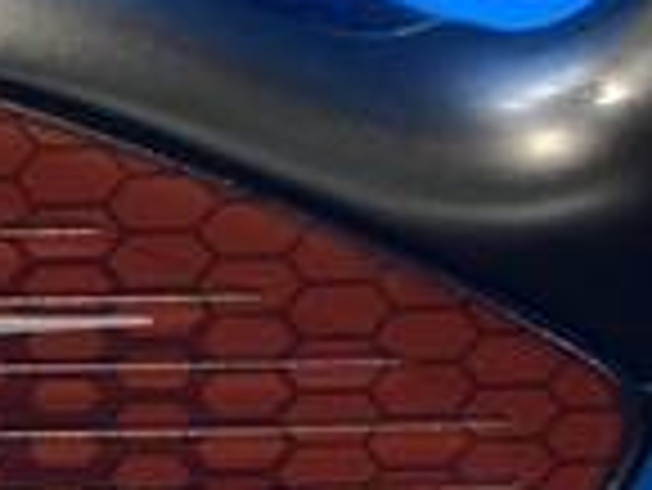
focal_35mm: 115
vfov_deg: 12.9
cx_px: -459
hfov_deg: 15.2
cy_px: 324
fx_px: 2168
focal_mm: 4.25
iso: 250
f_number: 1.8
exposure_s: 1/60
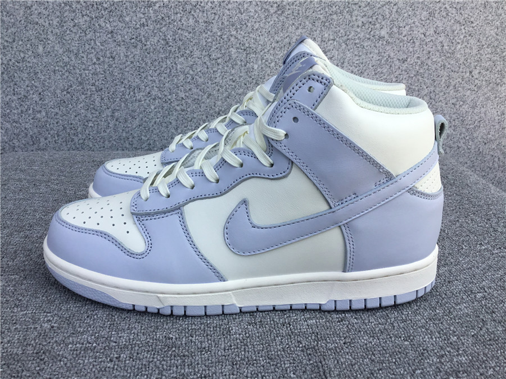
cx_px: 253
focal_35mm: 31
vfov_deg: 45.4
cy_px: 190
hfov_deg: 58.4
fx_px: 453
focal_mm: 3.3
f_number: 2.4
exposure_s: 1/762
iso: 25
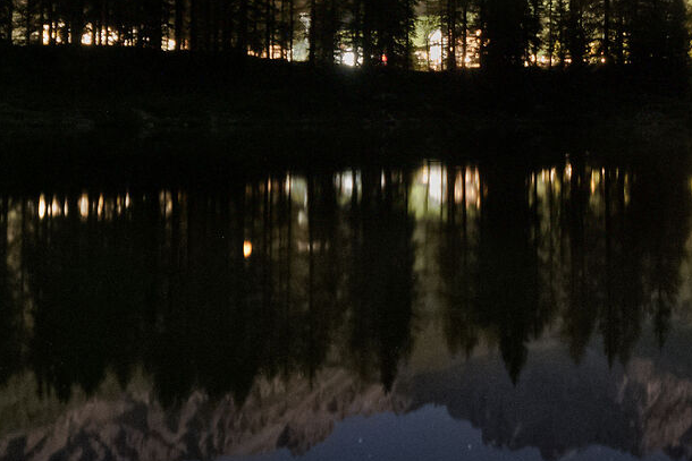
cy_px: 29
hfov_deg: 33.5
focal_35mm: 59
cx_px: 488
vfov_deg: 22.3
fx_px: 1134
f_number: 2.8
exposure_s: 30
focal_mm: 10.6
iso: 6400
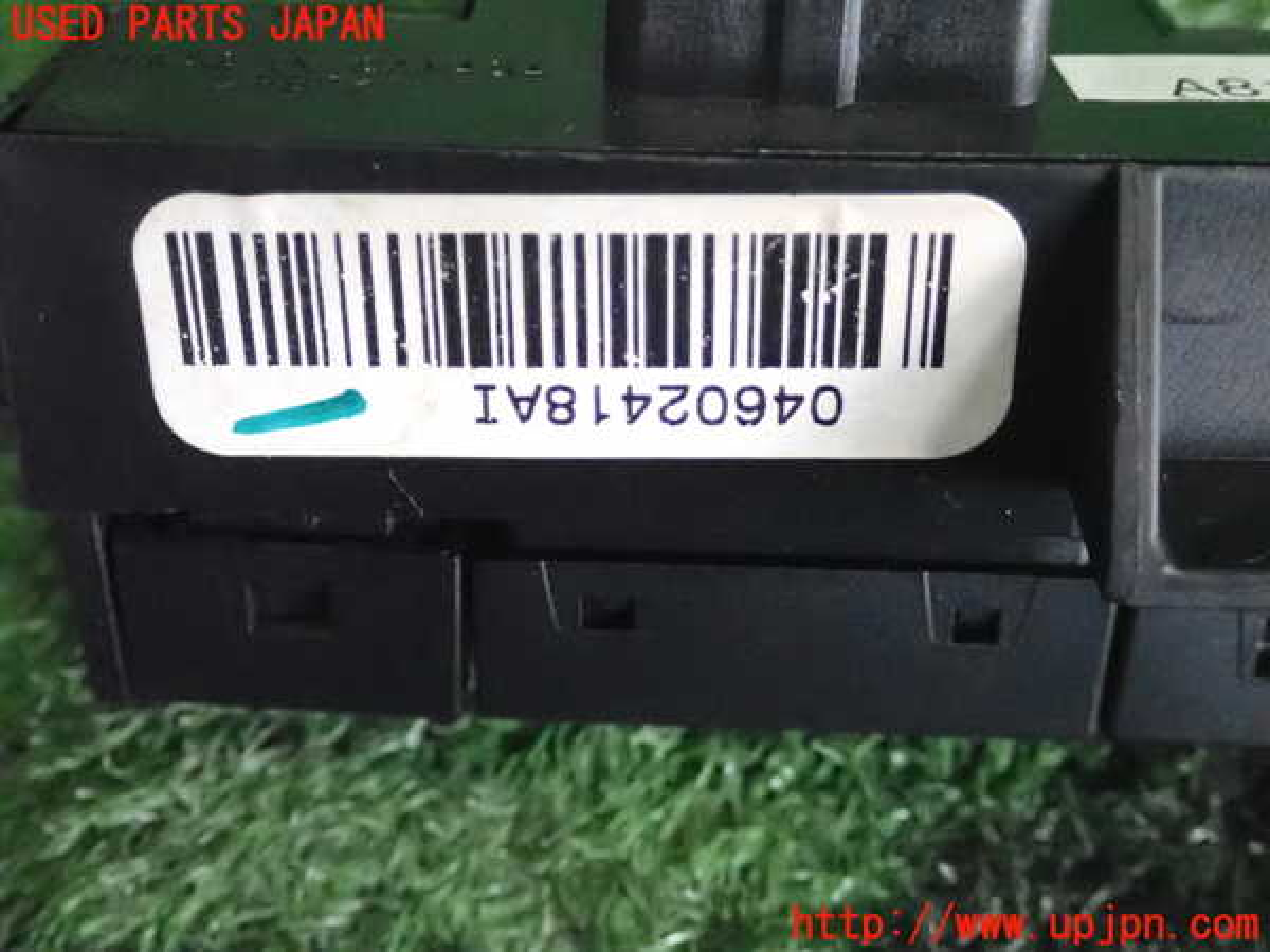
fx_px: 1834
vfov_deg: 29.1
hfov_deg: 38.2
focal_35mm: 50
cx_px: 635
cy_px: 476
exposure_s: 1/250
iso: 6400
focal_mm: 9.01
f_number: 3.2
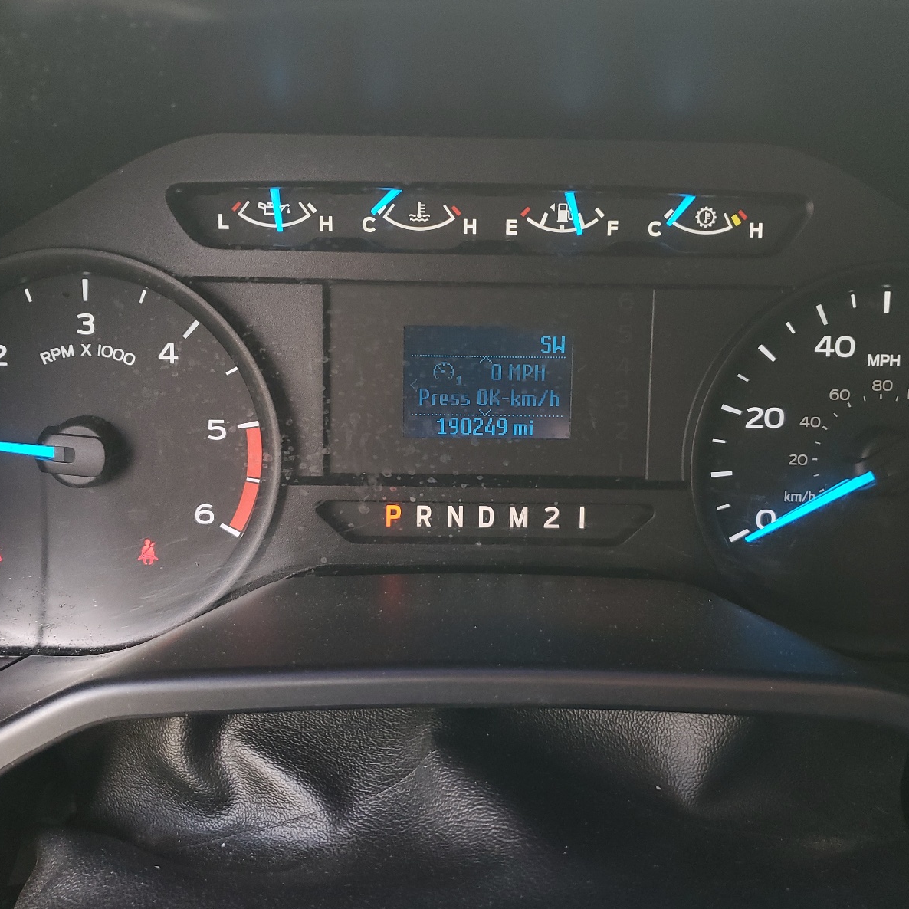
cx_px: 470
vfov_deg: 52.5
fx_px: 921
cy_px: 452
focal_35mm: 31
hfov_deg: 52.5
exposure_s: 1/120
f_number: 1.5
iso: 86
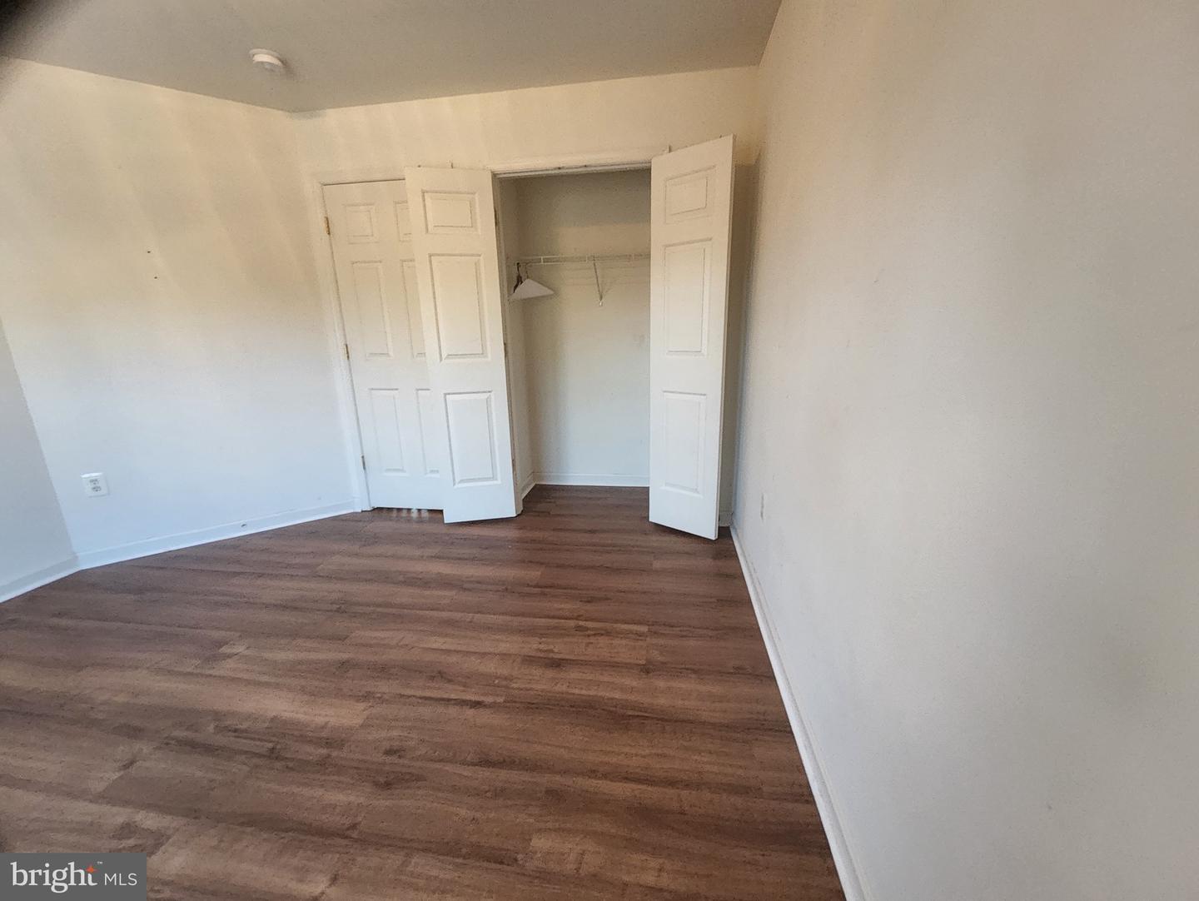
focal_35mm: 13
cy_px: 450
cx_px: 600
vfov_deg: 90.0
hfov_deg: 106.1
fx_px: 451
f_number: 2.2
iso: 160
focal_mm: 1.13
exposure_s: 1/50
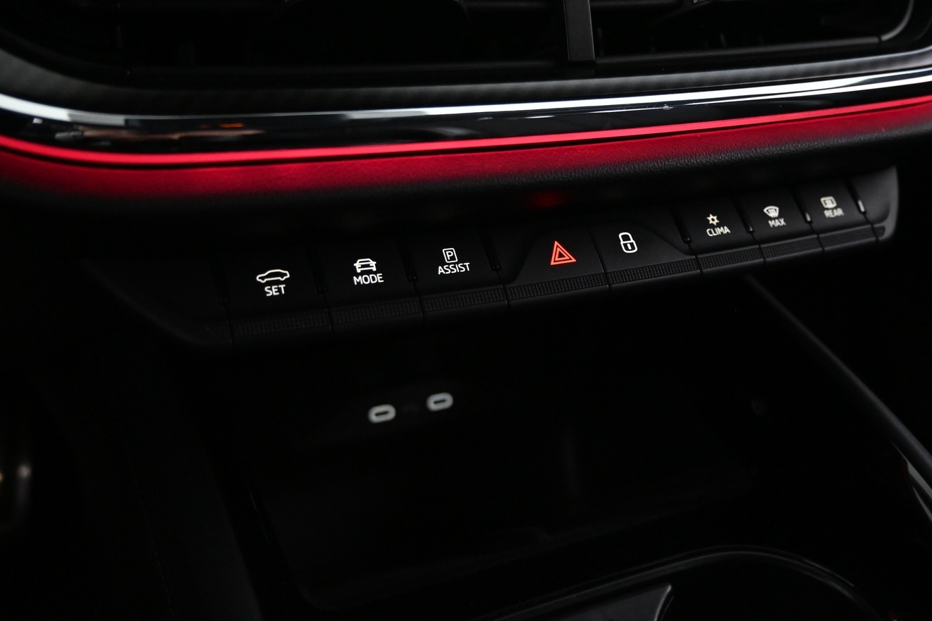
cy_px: 250
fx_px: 999
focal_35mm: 39
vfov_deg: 34.4
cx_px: 538
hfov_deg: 49.8
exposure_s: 1/30
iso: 3200
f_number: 4
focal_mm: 21
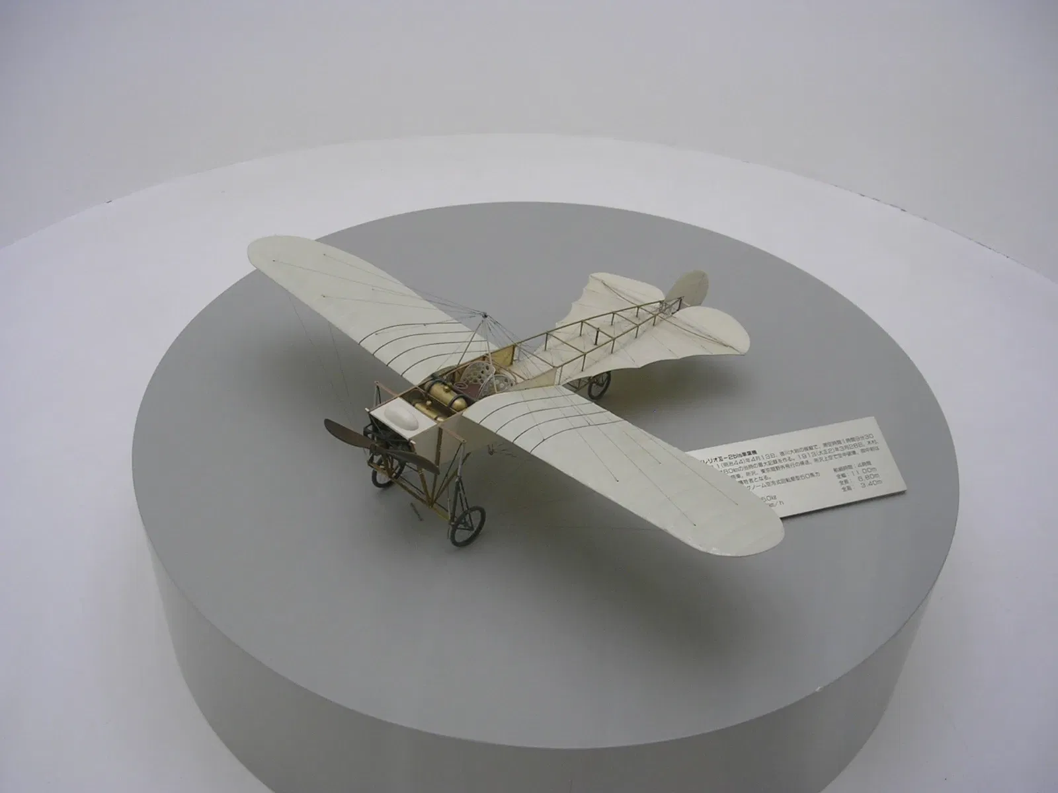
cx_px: 529
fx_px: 1161
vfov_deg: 37.7
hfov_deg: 49.0
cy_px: 396
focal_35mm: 38
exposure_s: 1/33.5
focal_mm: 5.8
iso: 50
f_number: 2.8
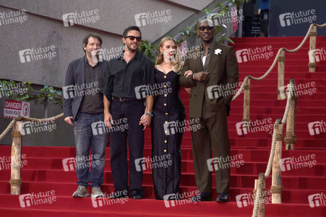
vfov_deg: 8.8
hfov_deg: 13.3
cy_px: 108
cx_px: 163
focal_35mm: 155
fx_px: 1403
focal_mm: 155
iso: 100
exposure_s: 1/160
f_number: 5.6
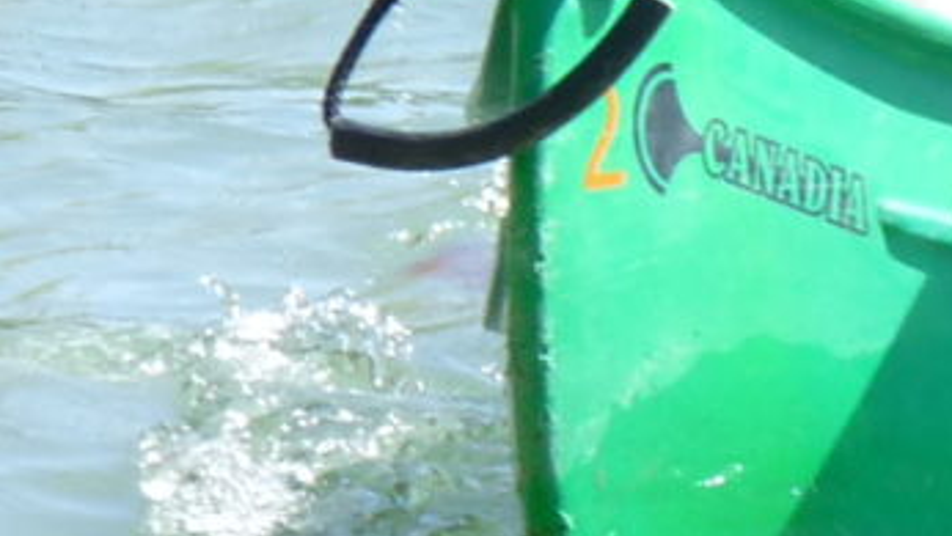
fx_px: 23134
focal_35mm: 916
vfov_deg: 1.3
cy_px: -1025
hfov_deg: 2.3
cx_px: 1846
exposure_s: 1/400
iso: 160
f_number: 5
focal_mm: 25.2
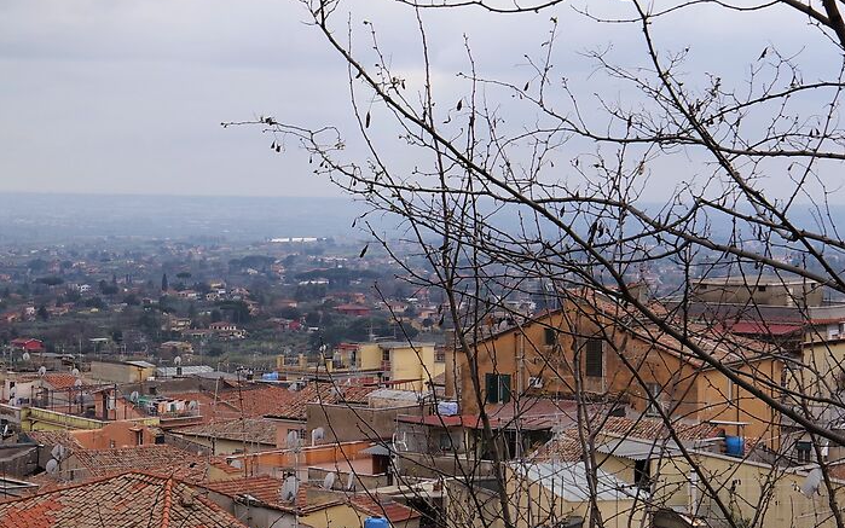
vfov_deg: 12.4
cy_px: 140
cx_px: 133
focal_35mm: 105
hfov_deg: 19.6
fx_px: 2418
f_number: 6.3
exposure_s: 1/320
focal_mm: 30
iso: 200
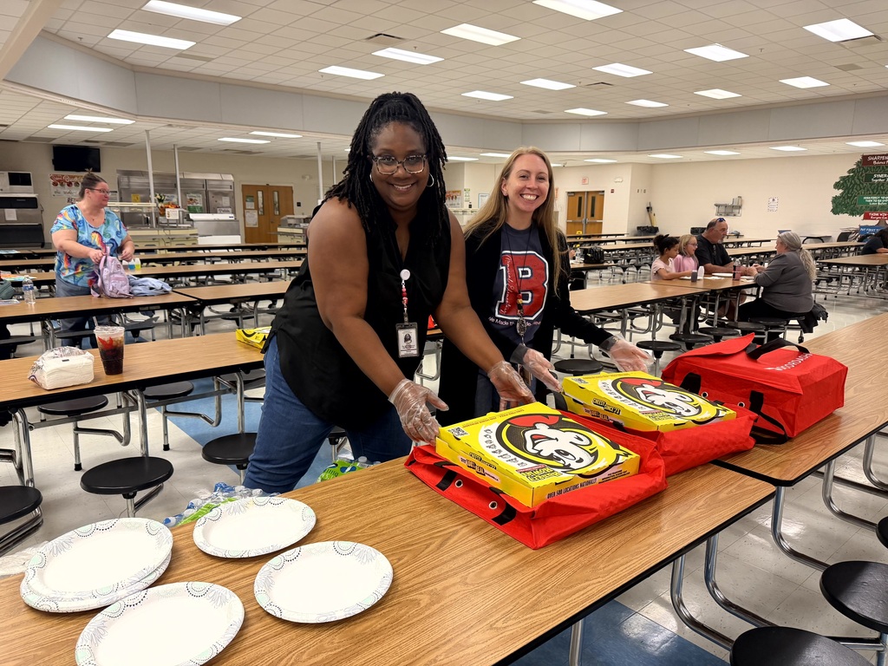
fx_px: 616
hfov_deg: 71.6
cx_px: 444
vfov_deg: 56.8
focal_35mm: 24
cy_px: 333
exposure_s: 1/120
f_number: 1.78
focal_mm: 6.76
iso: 200
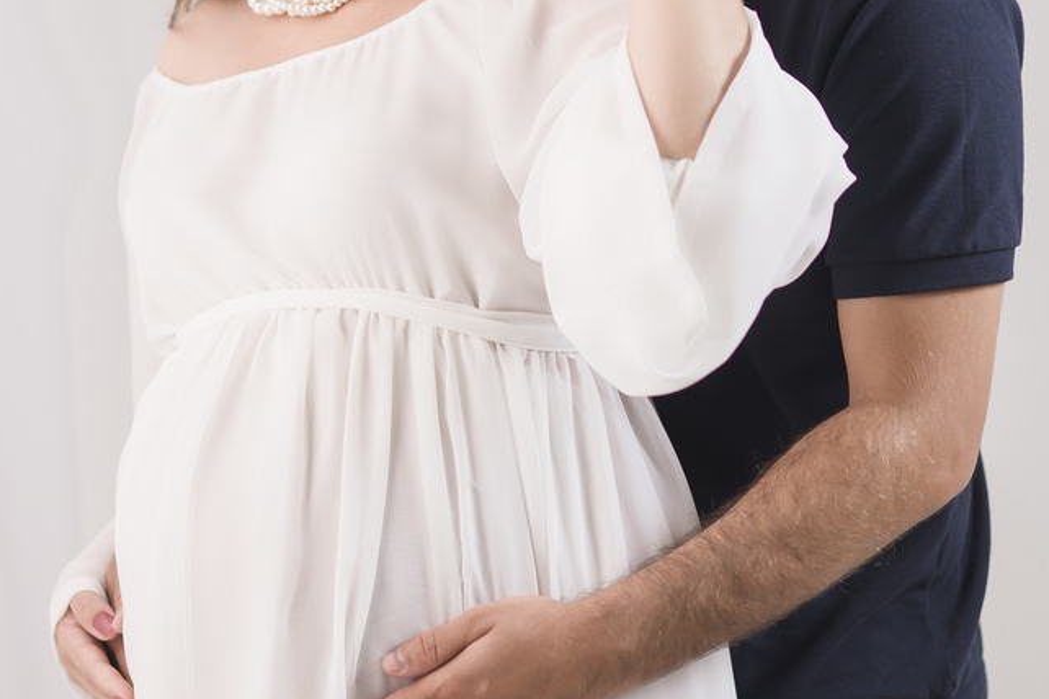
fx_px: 4633
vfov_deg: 8.6
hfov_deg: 12.9
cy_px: 180
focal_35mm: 159
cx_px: 239
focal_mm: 85
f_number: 2.5
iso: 64
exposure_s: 1/160
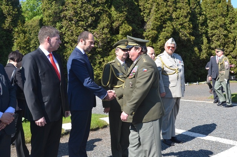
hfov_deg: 43.6
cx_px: 118
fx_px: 296
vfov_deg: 29.8
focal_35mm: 45
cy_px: 78
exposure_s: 1/500
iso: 800
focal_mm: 30
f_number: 11
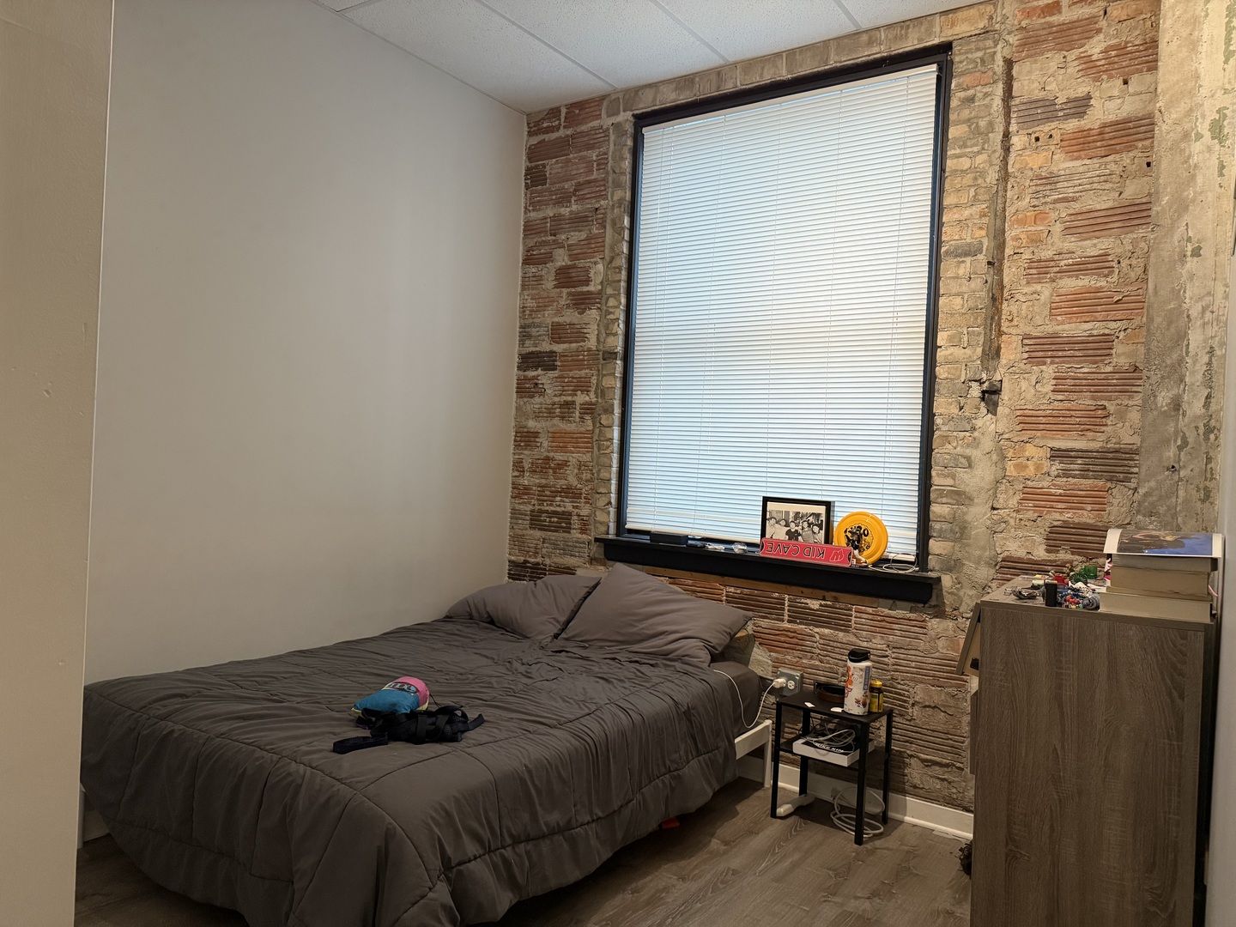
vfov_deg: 56.8
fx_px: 857
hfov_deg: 71.6
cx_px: 618
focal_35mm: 24
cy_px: 464
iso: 400
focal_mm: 6.76
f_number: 1.78
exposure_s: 1/60
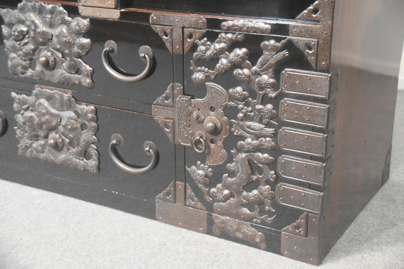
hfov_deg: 35.0
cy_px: 134
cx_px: 202
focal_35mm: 57
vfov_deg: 23.8
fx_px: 640
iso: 5600
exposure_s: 1/60
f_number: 4.2
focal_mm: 38
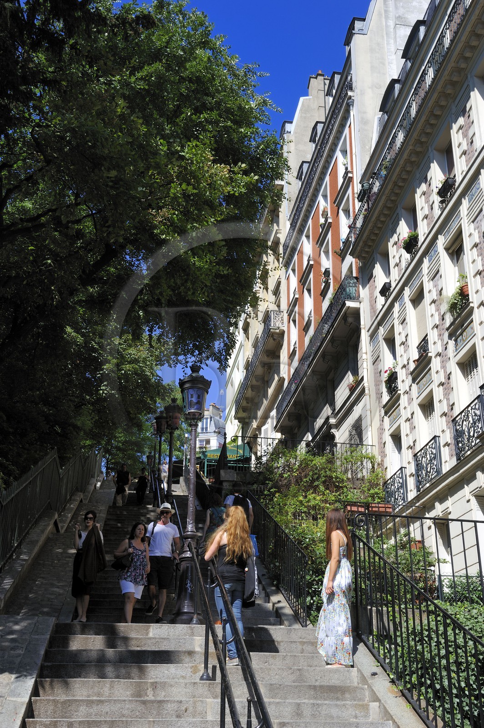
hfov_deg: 35.0
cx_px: 242
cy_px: 364
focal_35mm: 38
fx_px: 768
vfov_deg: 50.7
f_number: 13
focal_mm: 38
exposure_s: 1/160
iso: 200
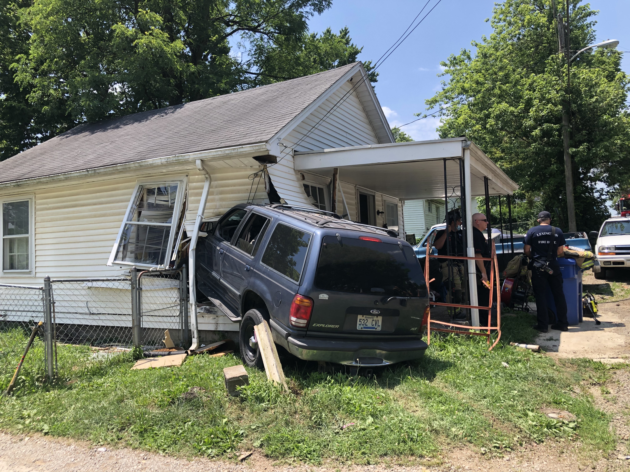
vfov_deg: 49.7
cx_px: 315
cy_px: 236
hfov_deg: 63.4
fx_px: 510
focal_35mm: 28
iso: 20
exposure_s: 1/952
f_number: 1.8
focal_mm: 3.99
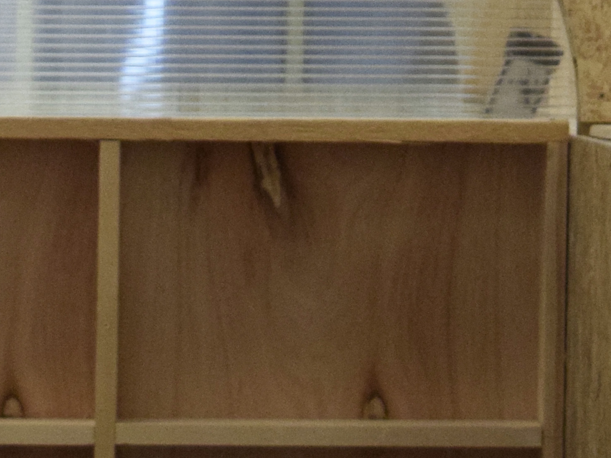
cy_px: -222
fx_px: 3301
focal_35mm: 187
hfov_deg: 10.5
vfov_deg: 7.8
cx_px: 479
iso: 1800
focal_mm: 32
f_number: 4.5
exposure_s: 1/60
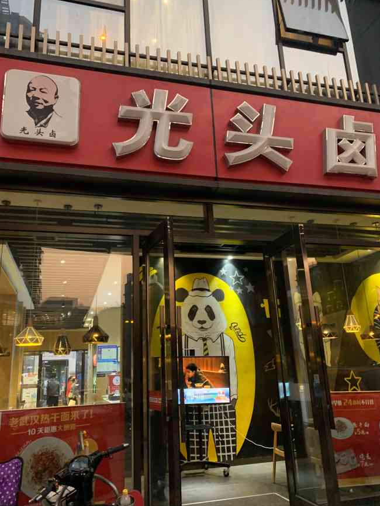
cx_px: 186
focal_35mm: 28
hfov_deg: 49.8
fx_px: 410
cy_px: 250
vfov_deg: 63.4
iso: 400
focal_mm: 4.25
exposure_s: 1/25
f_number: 1.8
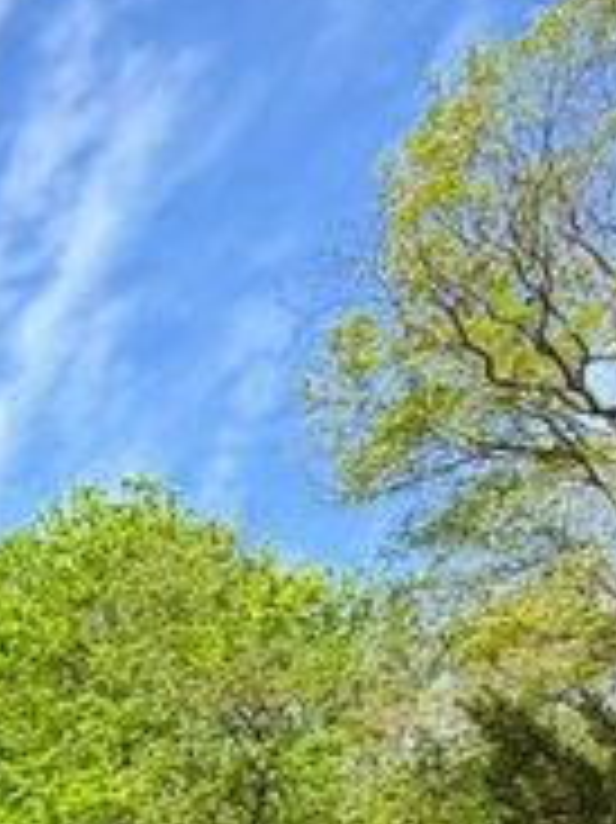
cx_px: -369
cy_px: 1254
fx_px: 1211
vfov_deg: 26.4
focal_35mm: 51
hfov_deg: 22.2
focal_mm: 2.22
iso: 40
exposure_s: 1/596
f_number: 2.2
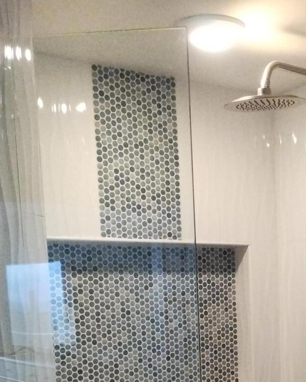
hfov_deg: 23.6
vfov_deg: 28.1
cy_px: 386
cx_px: 273
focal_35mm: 63
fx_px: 713
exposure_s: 1/332
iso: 800
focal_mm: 4.71
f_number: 1.7
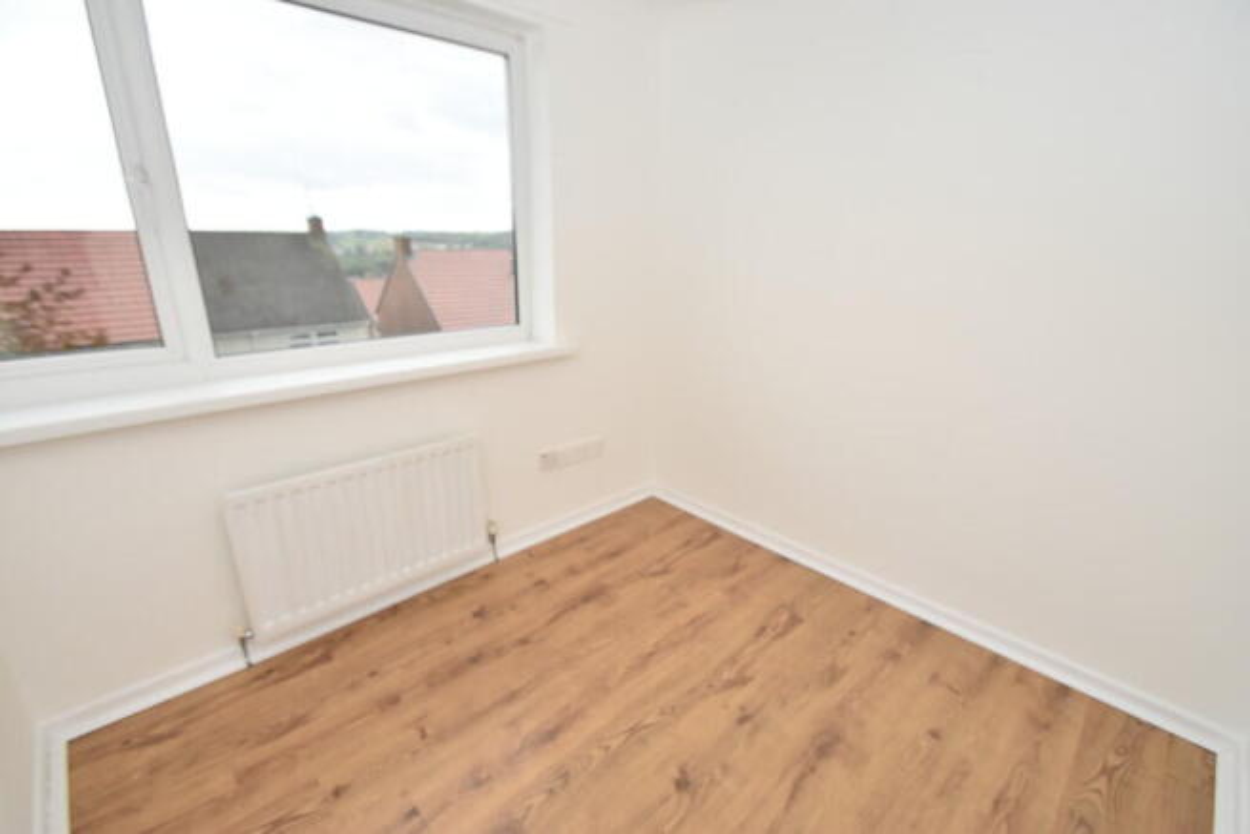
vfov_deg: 77.4
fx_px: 521
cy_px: 417
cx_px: 625
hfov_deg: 100.4
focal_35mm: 15
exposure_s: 1/125
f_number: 5.6
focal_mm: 10
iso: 800
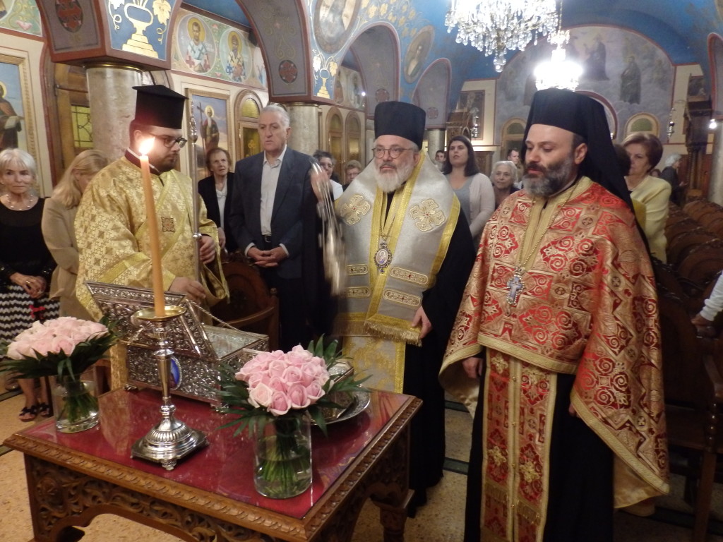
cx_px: 362
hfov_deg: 69.4
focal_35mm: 25
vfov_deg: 54.9
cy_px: 271
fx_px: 522
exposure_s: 1/20
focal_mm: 4.5
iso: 800
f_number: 3
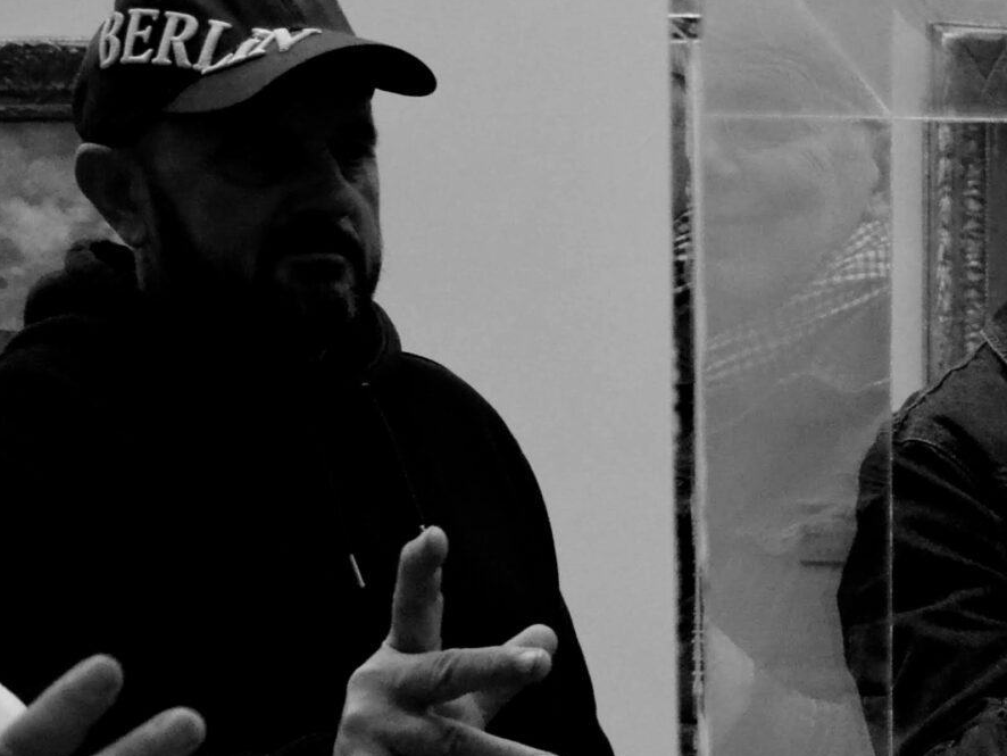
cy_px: 786
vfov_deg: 19.0
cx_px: 1289
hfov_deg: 23.2
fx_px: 2182
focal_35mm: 75
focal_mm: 18
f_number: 3.5
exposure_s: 1/60
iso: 3200
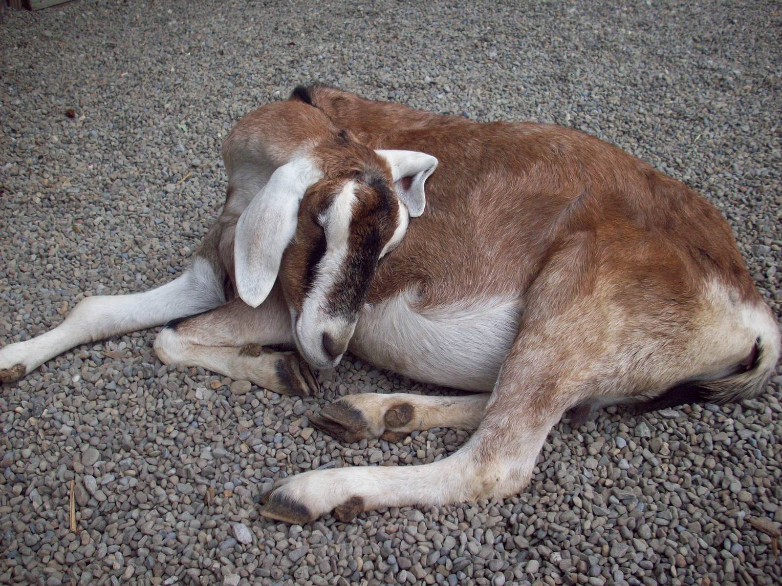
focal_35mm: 37
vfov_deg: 38.7
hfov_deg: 50.1
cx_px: 391
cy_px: 293
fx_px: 836
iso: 80
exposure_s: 1/235
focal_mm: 6.2
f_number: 5.6
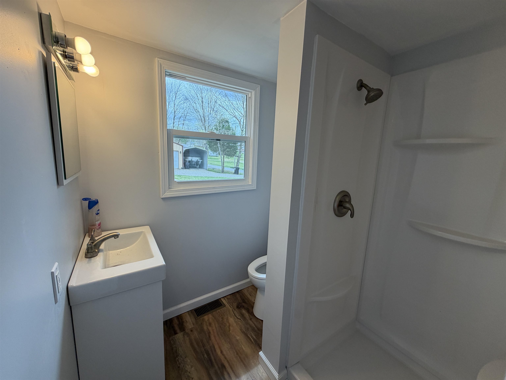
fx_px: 205
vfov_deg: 85.7
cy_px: 190
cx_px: 253
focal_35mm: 14
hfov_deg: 102.1
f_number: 2.2
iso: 80
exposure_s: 1/120
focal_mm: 2.22
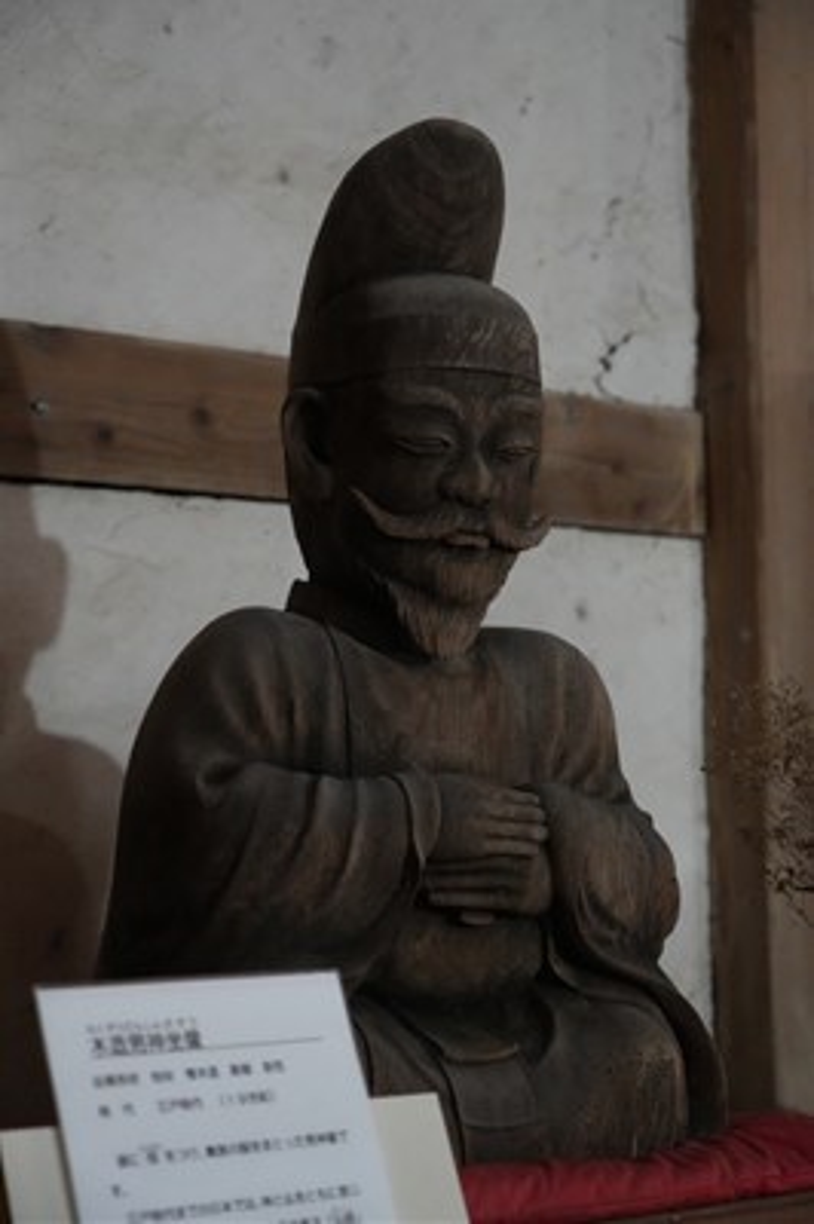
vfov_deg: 29.7
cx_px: 407
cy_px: 612
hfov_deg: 20.0
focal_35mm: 68
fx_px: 2310
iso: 12800
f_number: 4
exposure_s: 1/160
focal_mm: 68
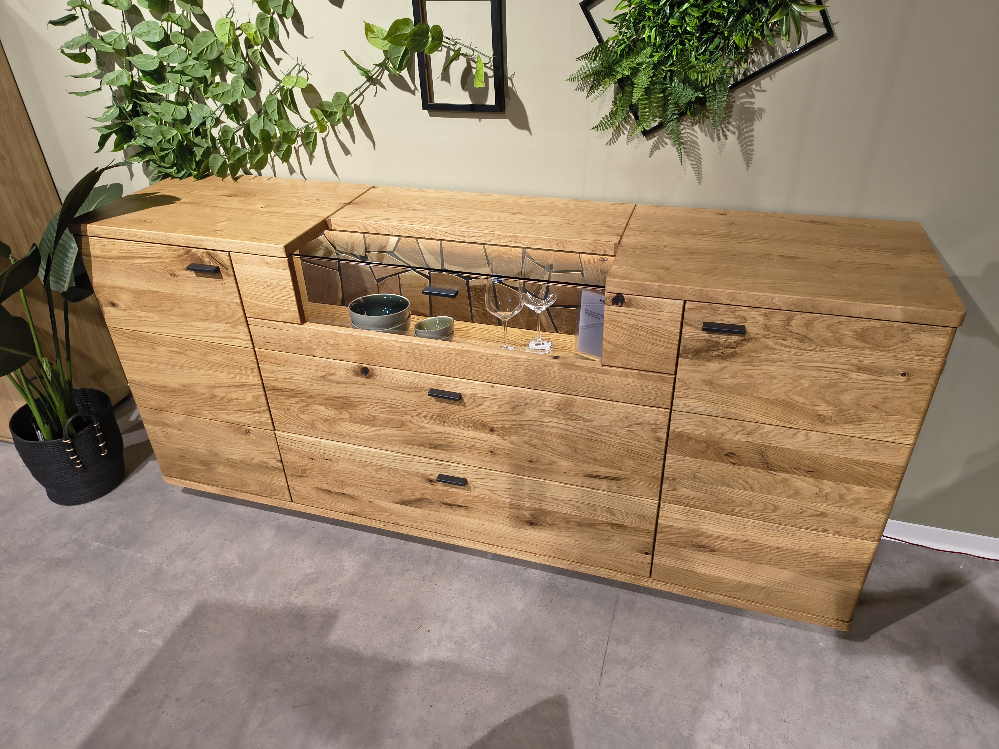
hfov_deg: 71.6
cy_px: 374
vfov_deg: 56.8
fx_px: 693
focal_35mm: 24
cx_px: 500
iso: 691
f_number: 1.8
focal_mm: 5.56
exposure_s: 1/100
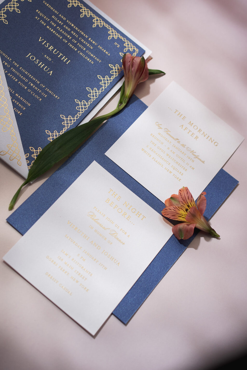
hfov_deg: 22.6
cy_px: 185
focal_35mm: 60
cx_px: 124
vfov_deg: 33.4
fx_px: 617
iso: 100
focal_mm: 40
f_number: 4
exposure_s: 1/125
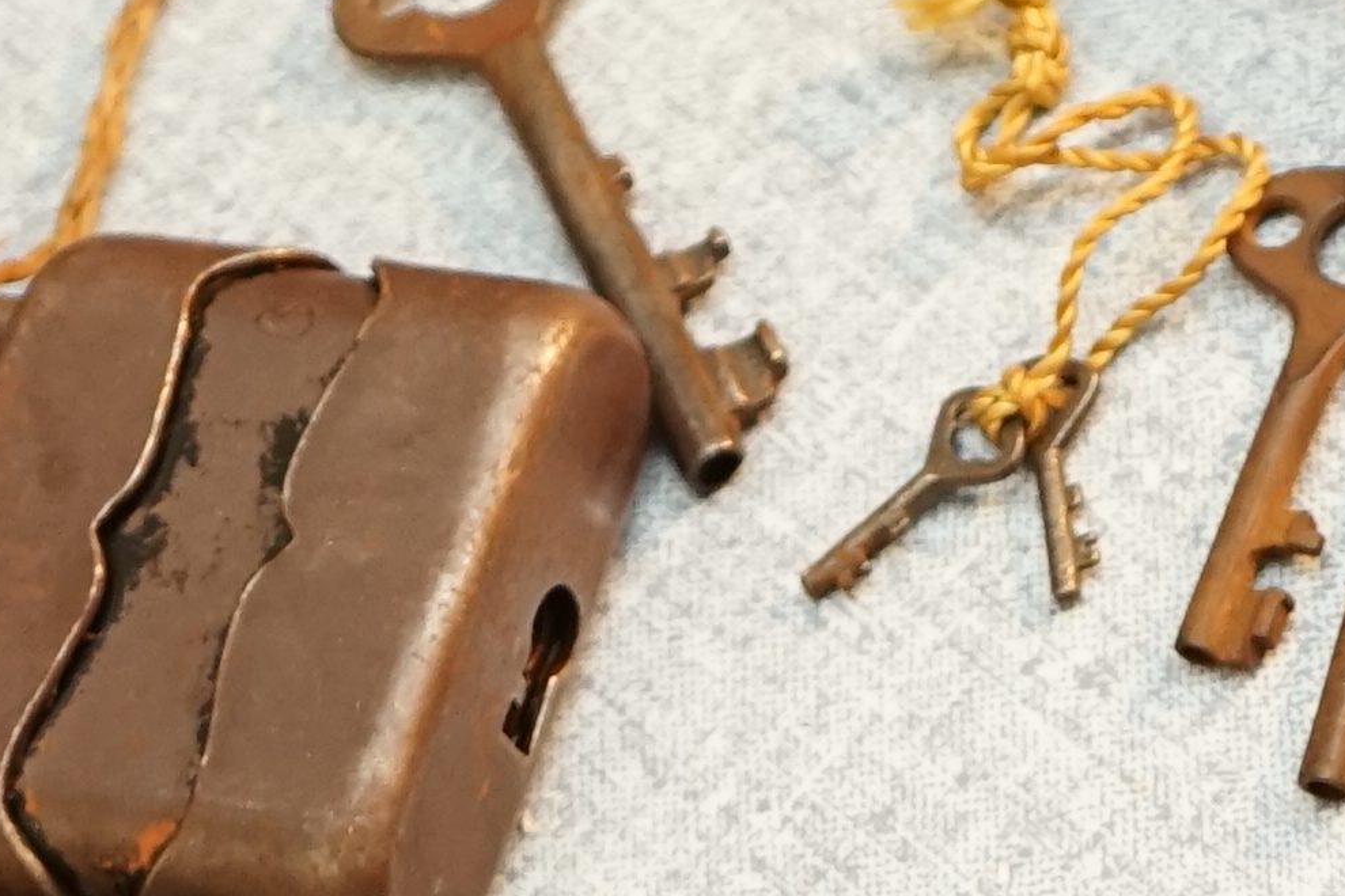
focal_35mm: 206
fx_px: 7696
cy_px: 1178
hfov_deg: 9.9
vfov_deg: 6.6
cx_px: 1319
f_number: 4
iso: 1600
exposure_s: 1/160
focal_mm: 34
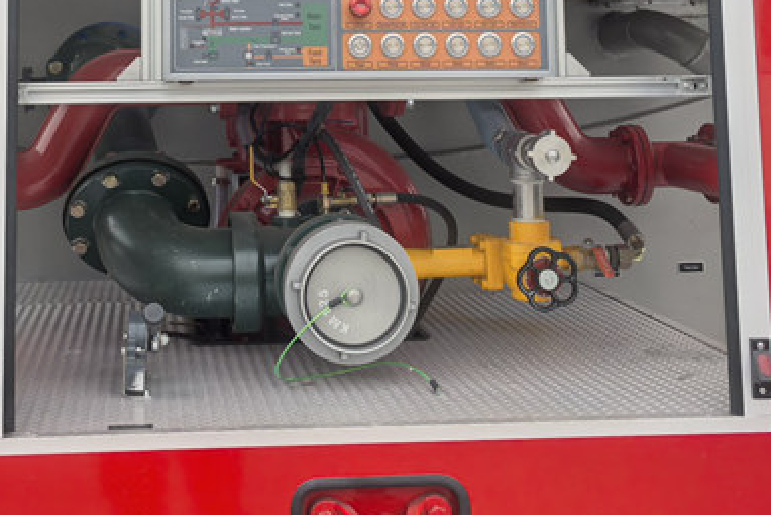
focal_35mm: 61
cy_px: -67
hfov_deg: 32.6
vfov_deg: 21.1
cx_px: 248
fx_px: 1307
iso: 50
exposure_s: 1/680
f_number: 2
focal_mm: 5.75
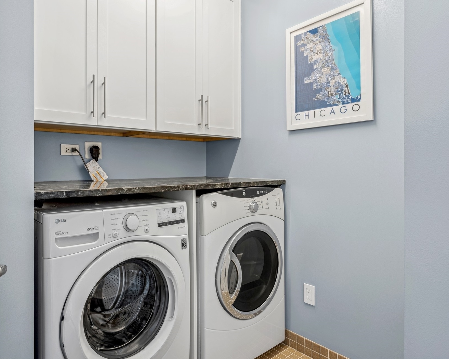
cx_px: 183
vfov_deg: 61.8
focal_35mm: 23
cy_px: 177
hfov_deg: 72.9
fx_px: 300
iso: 200
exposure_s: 1/3.33
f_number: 9.5
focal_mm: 19.5
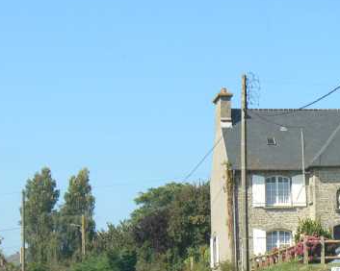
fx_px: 1227
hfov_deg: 15.6
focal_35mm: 122
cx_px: 296
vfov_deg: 12.6
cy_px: 176
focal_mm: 10.5
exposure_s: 1/400
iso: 80
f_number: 5.6
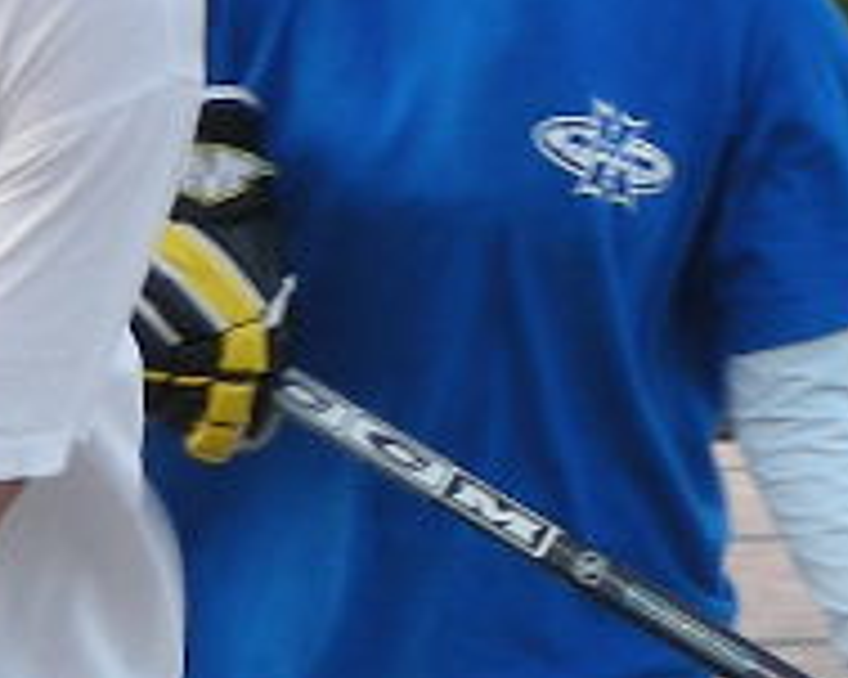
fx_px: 15001
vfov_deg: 2.6
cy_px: 602
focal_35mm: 598
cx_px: 525
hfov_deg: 3.2
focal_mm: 18.9
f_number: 3.5
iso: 50
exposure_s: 1/72.2
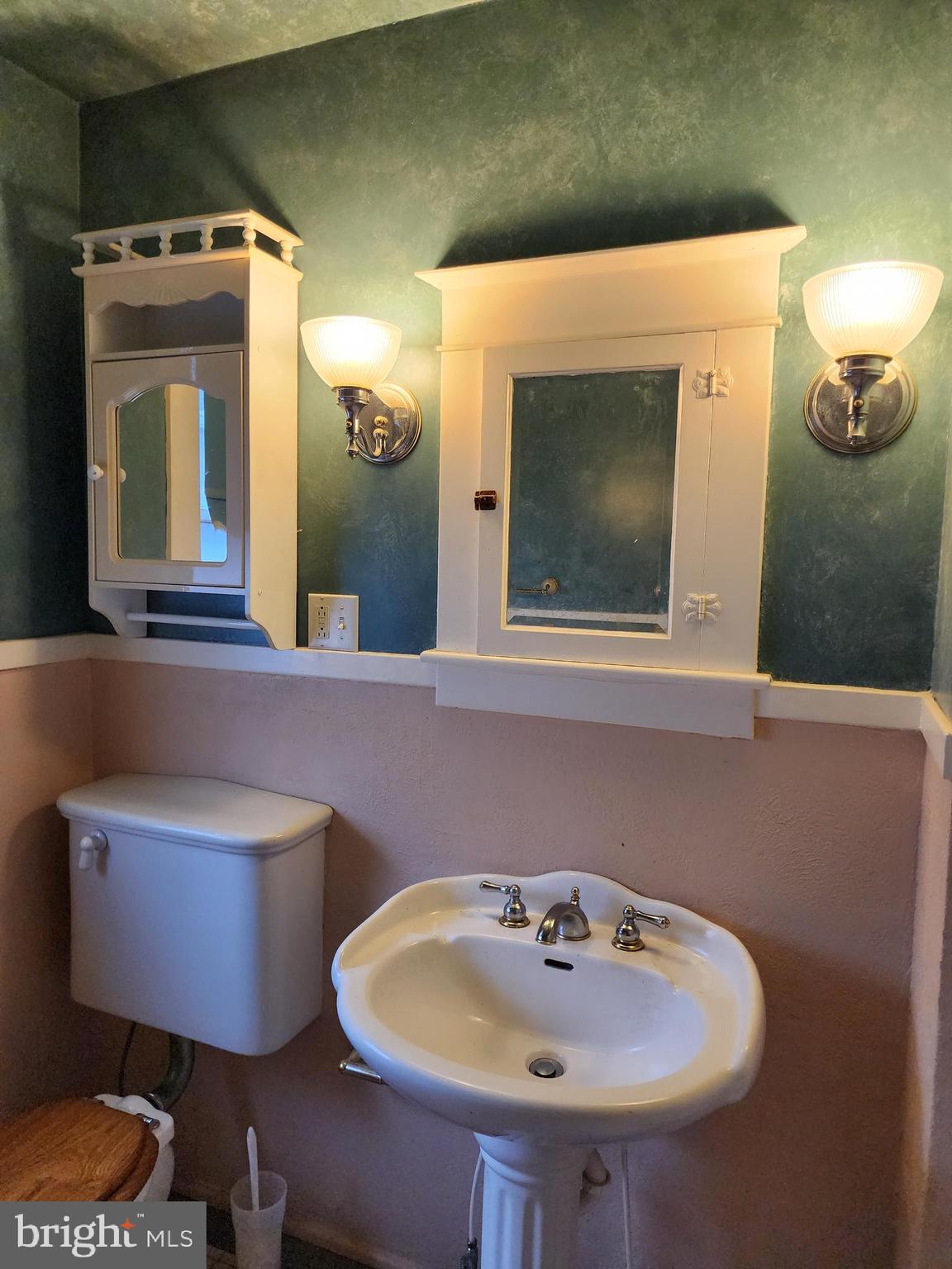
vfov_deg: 73.9
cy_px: 634
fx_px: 843
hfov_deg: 58.9
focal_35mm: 23
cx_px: 476
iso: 250
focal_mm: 6.4
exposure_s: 1/120
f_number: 1.8
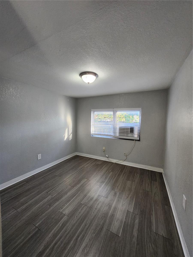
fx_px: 97
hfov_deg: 89.9
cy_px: 128
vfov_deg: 106.2
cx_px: 96
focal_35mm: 13
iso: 160
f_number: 2.2
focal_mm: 1.74
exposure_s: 1/60
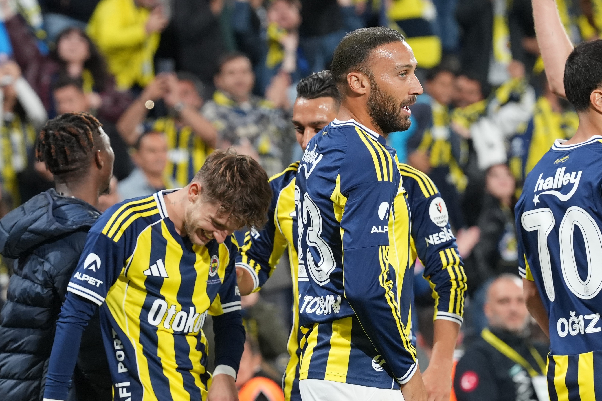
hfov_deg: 6.4
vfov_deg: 4.3
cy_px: 193
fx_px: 5401
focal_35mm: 323
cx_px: 364
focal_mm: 156
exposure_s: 1/640
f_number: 4
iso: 2000
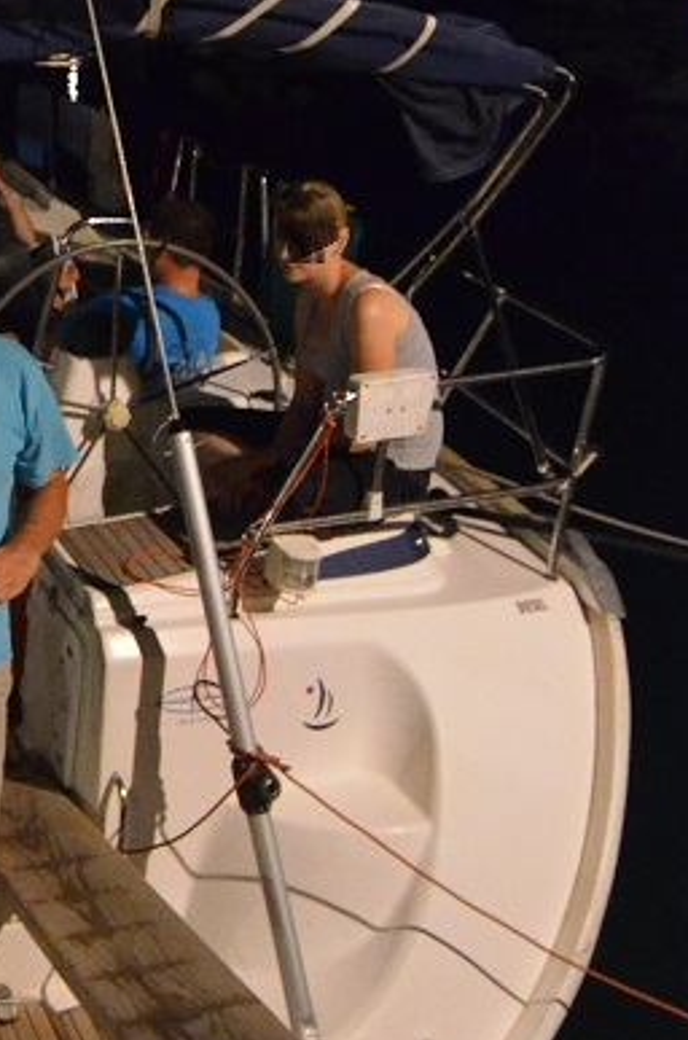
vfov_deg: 37.8
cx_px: -117
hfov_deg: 24.4
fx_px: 1449
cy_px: 179
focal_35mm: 50
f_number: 4
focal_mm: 13
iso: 6400
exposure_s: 1/30
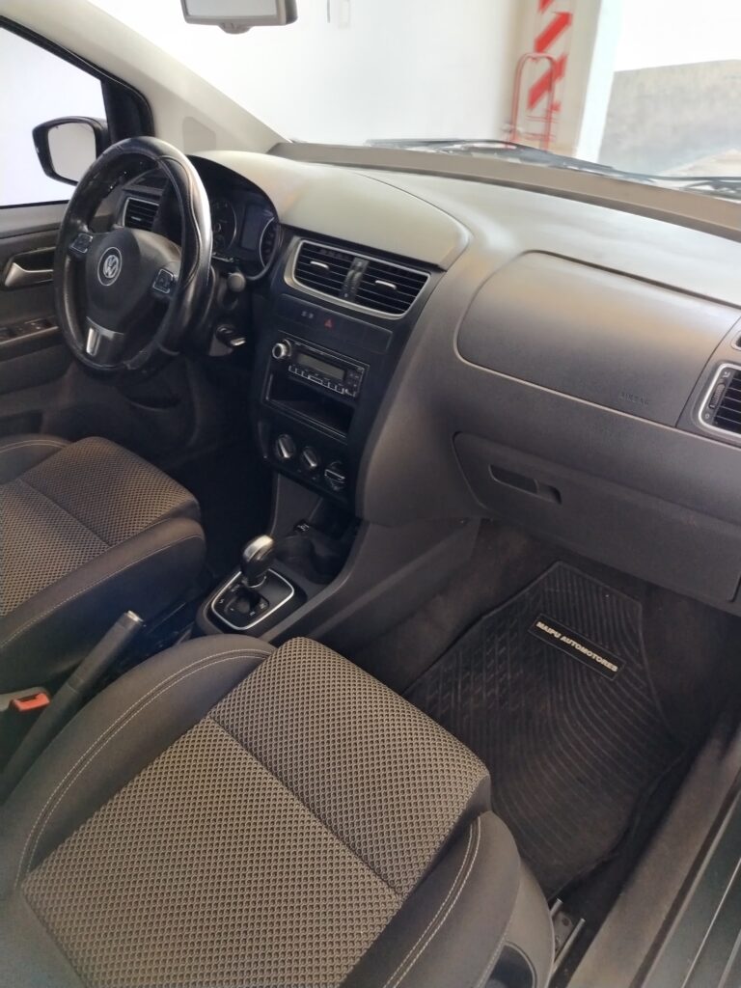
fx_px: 685
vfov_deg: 71.6
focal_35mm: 24
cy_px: 494
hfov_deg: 56.8
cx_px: 370
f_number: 1.75
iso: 1350
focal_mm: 5.25
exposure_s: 1/33.3
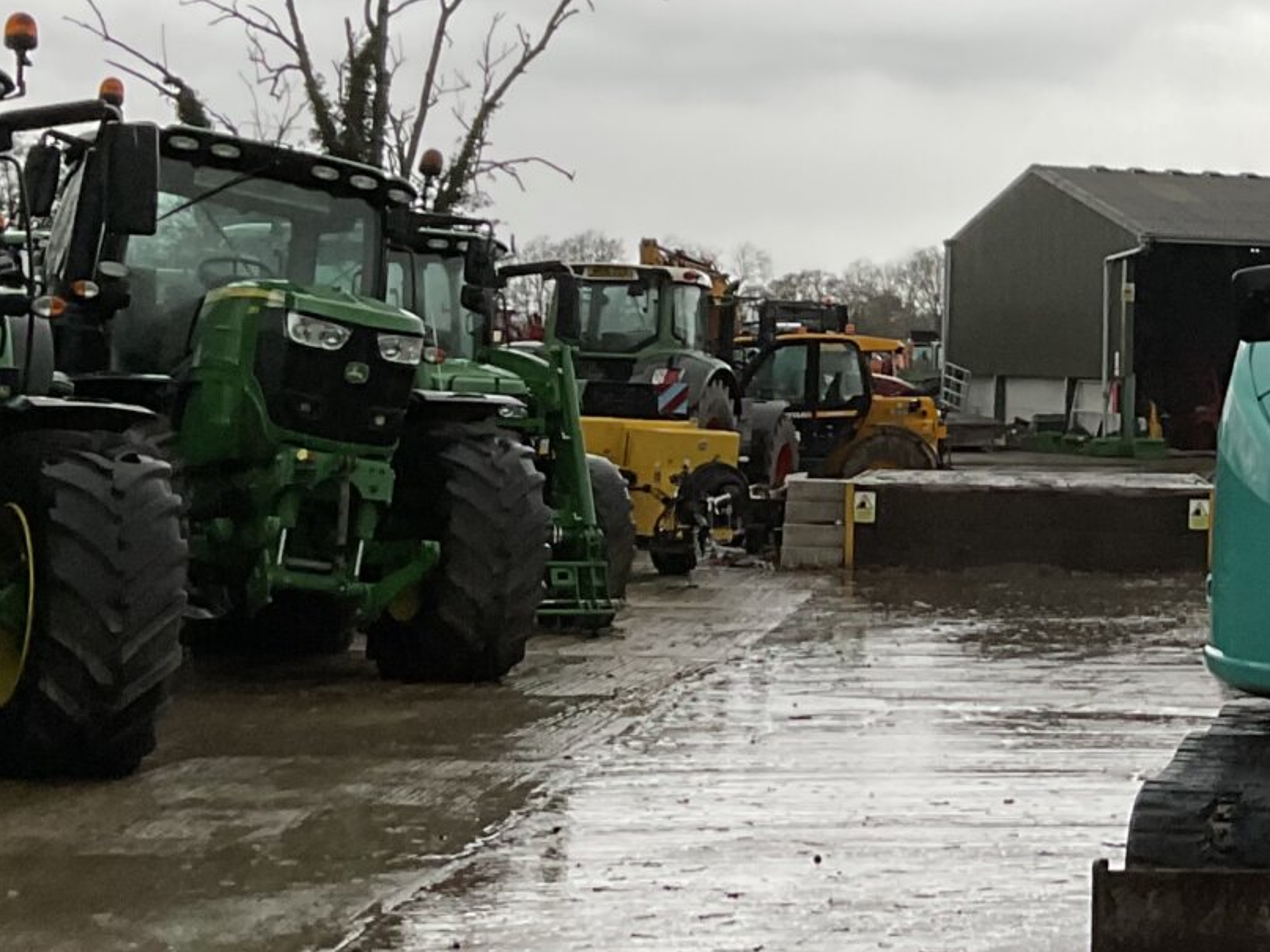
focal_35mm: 92
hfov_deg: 19.8
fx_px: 3375
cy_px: 363
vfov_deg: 16.0
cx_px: 1602
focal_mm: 3
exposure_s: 1/100
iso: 32
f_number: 1.8
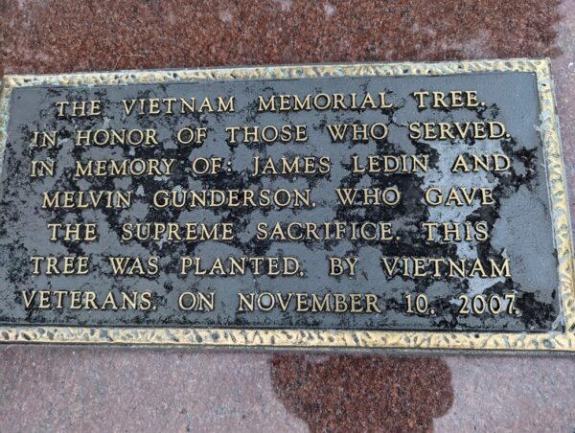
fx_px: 399
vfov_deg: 57.0
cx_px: 288
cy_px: 216
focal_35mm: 24
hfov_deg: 71.5
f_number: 1.85
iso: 1388
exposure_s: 1/82.9
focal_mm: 6.81
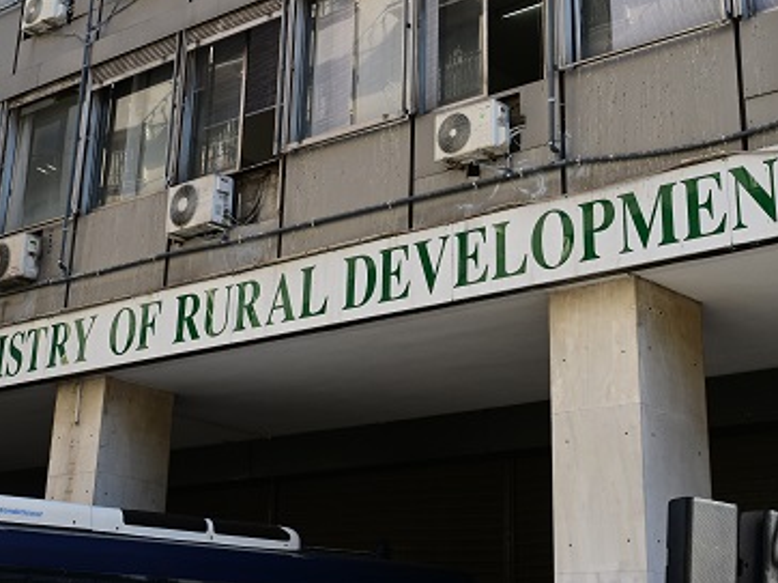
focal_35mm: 67
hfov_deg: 28.9
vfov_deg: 21.3
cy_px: 37
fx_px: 1505
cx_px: 312
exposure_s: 1/640
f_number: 5.6
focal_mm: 28
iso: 400
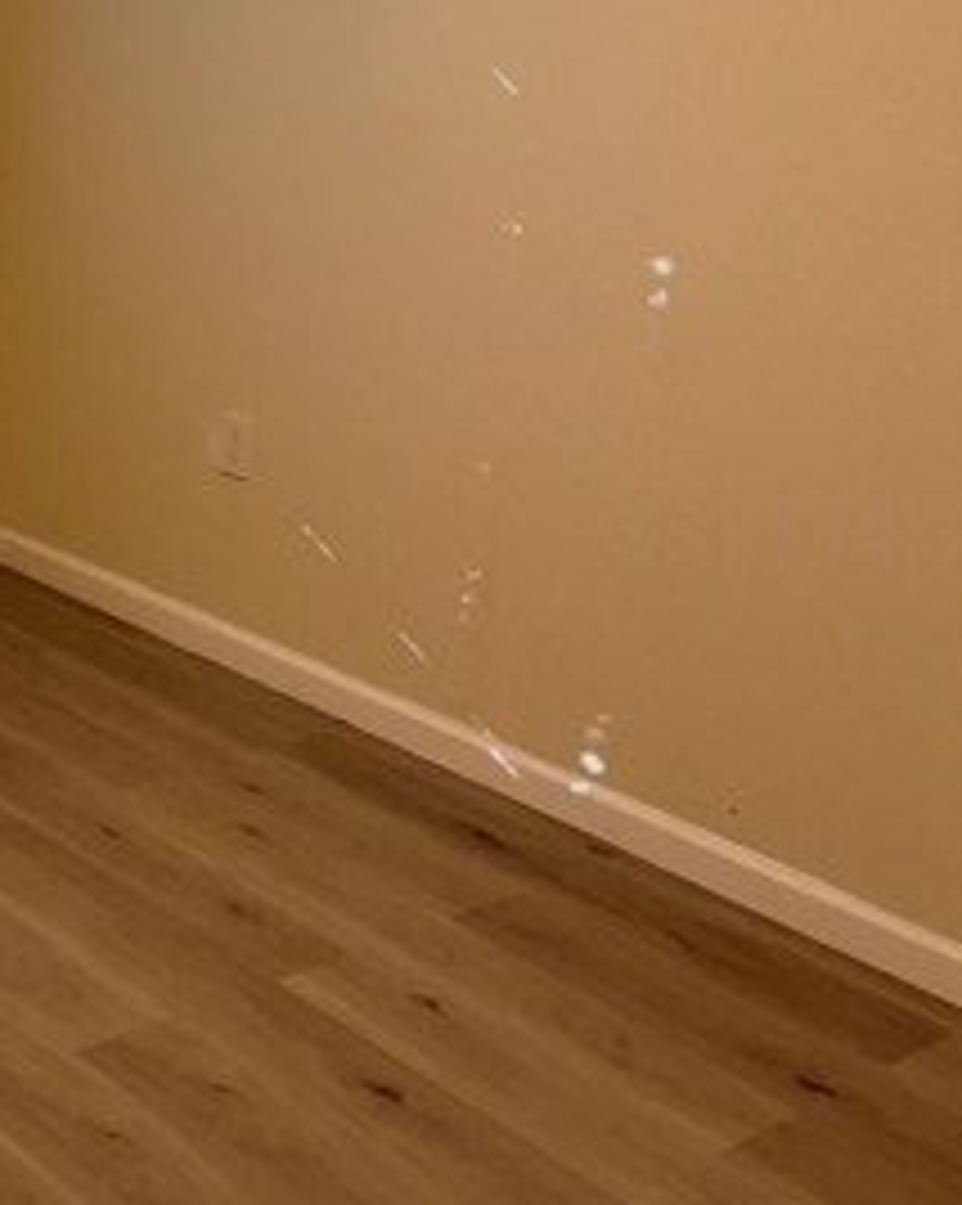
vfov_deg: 33.5
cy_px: 495
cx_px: -13
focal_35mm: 56
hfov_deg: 25.7
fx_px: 1995
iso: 160
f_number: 1.78
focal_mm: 6.76
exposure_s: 1/60
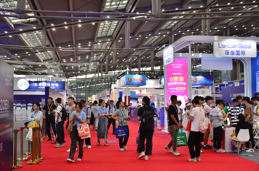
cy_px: 86
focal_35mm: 48
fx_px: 345
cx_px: 130
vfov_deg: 28.0
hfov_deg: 41.2
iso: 320
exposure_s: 1/80
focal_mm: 32
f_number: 4.5
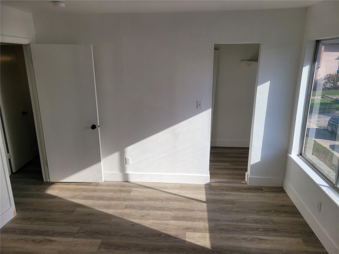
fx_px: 255
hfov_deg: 67.3
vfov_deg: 53.1
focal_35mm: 26
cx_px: 170
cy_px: 127
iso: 40
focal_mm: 5.4
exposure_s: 1/1690
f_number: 1.8
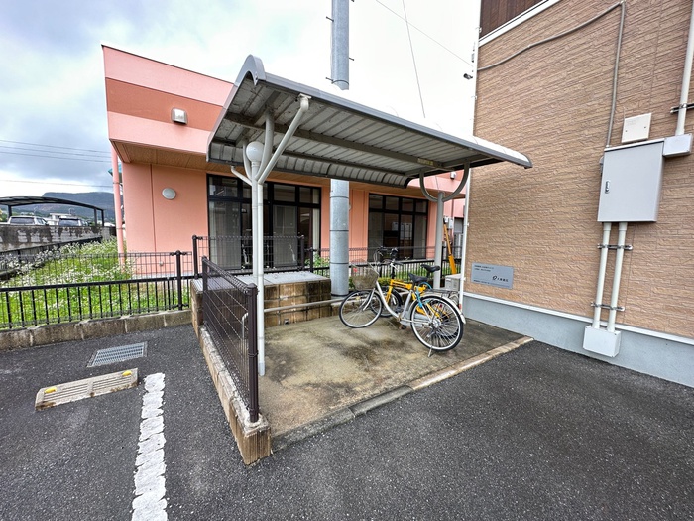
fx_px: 281
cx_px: 347
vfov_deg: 85.7
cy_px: 260
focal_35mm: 14
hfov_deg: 102.1
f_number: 2.2
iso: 40
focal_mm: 2.22
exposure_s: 1/156
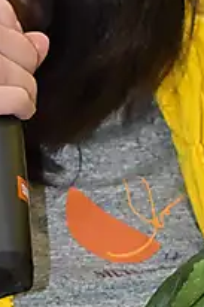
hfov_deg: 3.4
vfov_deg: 5.1
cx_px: 33
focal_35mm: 402
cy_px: 167
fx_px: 3422
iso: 640
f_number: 5.3
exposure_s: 1/200
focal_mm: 46
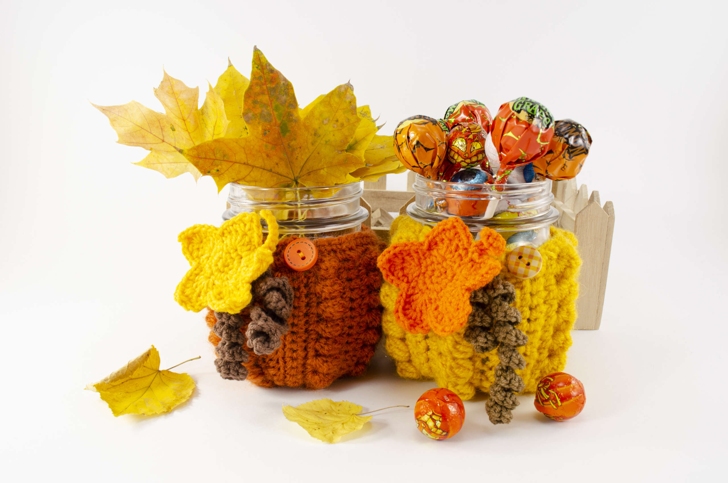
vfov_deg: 39.8
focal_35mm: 33
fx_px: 666
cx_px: 364
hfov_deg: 57.3
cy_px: 242
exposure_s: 1/10
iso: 100
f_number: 11
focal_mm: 22
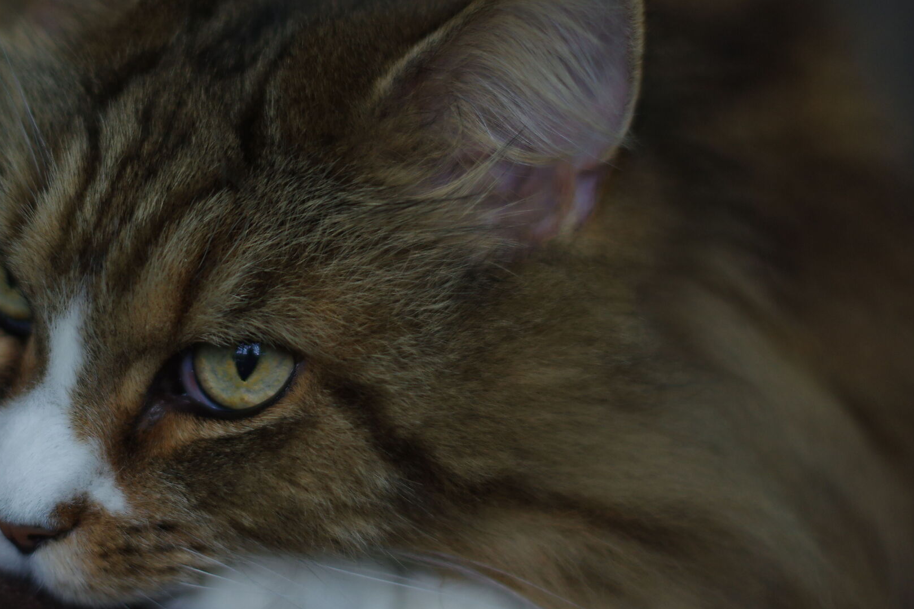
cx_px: 253
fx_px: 2818
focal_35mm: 111
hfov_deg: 18.3
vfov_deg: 12.3
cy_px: 210
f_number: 1.8
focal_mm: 50
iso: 400
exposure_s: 1/200
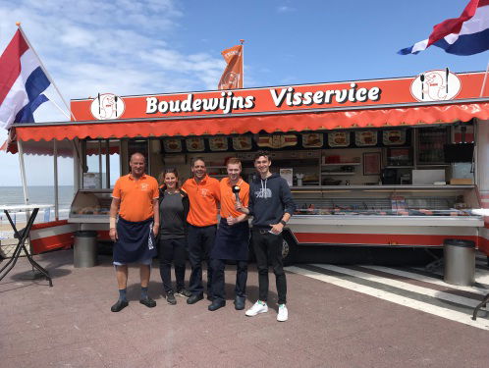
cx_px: 244
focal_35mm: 28
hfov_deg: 63.4
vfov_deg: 49.9
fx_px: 396
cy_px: 184
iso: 20
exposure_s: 1/1623
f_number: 1.8
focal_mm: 3.99
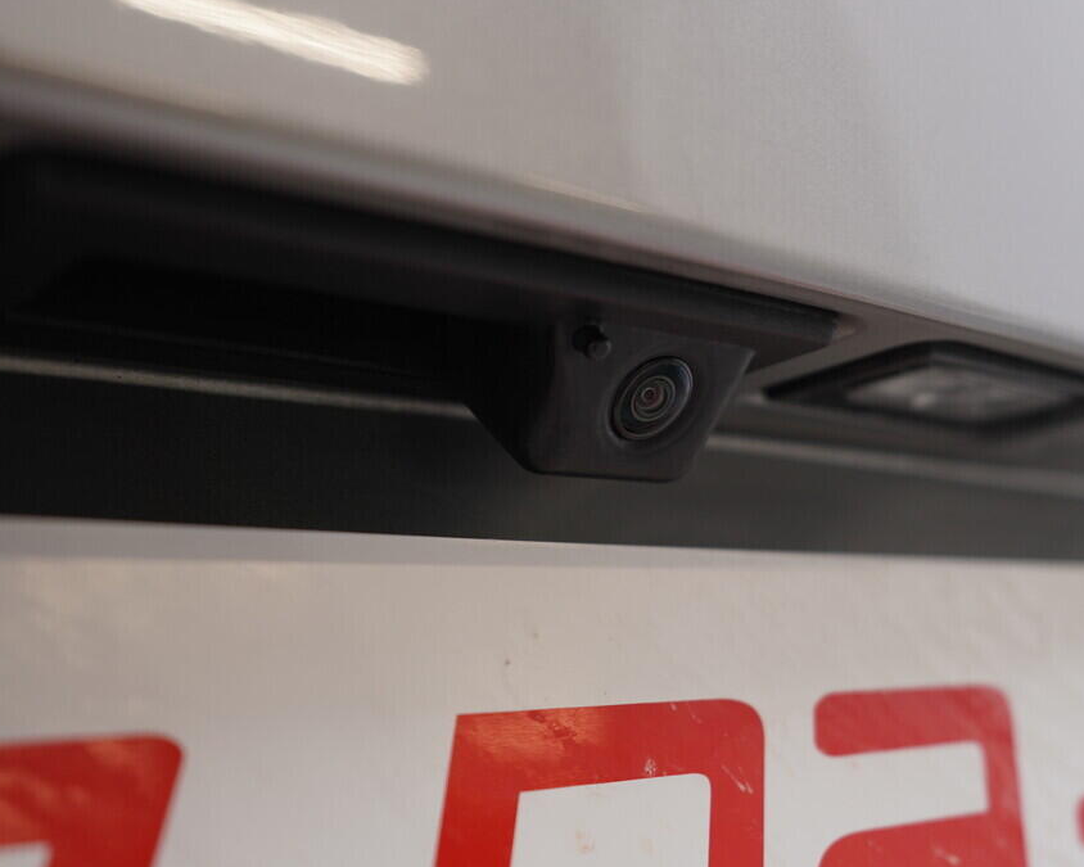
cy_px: 435
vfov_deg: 36.5
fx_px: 1315
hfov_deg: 44.7
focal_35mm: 41
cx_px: 596
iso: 125
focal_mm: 24
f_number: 3.5
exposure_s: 1/60
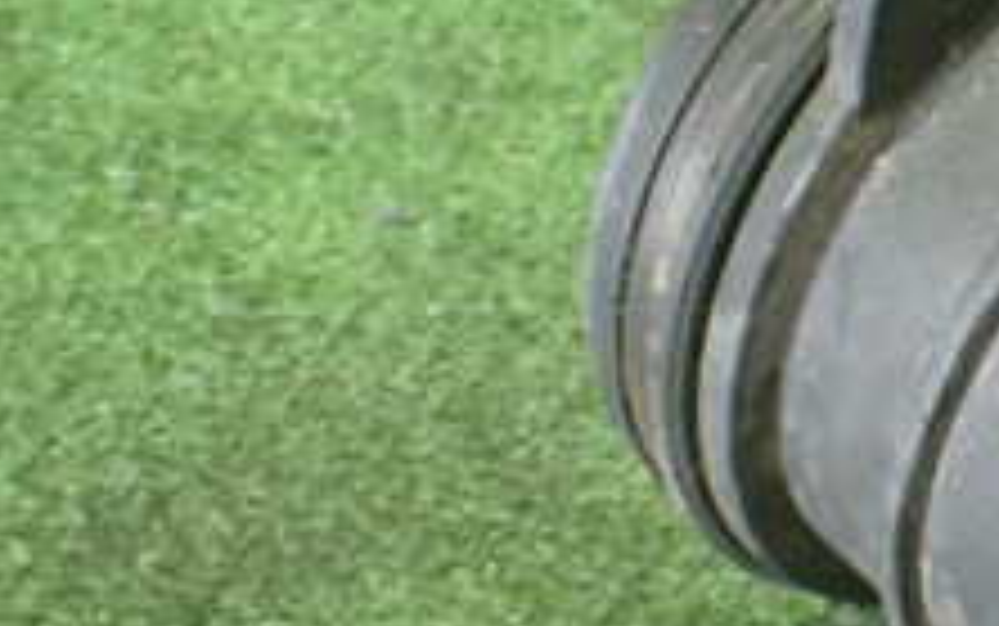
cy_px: 320
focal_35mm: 86
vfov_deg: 15.2
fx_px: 2343
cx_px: 1274
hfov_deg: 21.8
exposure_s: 1/30
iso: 1000
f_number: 2.3
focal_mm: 5.4
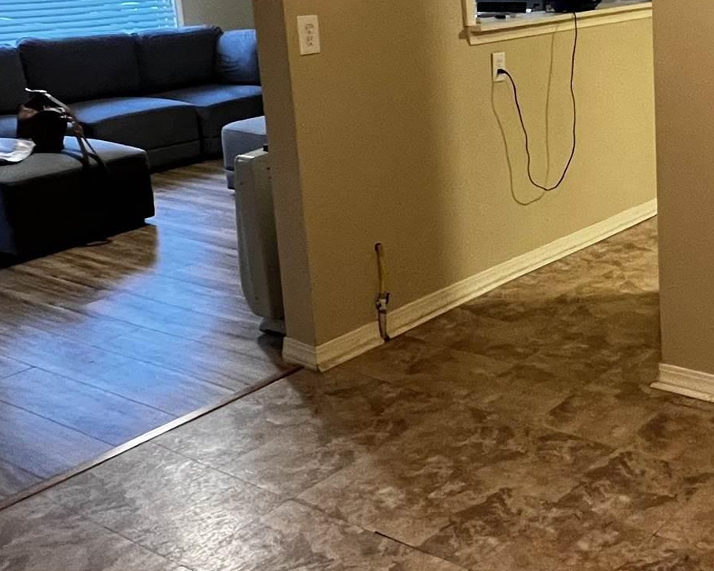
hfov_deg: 38.9
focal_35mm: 43
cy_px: 140
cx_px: 683
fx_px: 908
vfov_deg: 34.1
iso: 640
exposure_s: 1/60
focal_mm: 1.57
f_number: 1.8
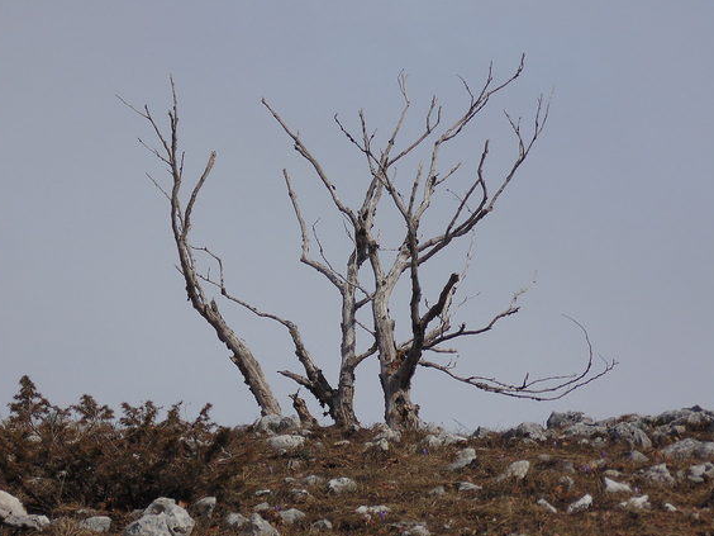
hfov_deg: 9.8
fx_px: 4167
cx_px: 342
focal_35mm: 202
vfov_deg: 7.4
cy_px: 271
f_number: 16.9
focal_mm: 34.2
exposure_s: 1/200
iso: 80
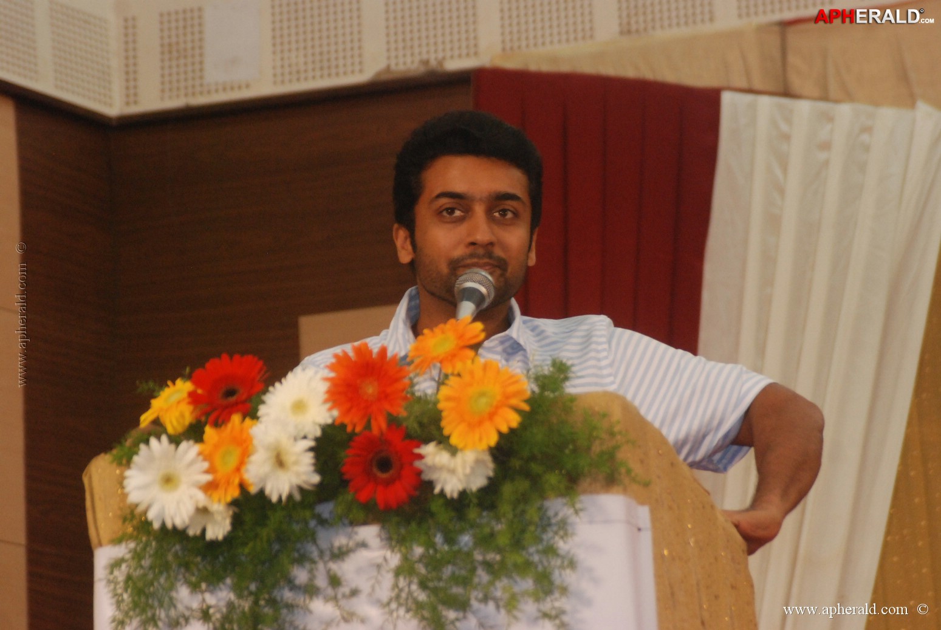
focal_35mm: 158
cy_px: 315
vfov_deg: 8.7
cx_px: 470
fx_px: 4122
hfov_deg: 13.0
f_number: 5
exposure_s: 1/60
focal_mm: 105
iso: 1000
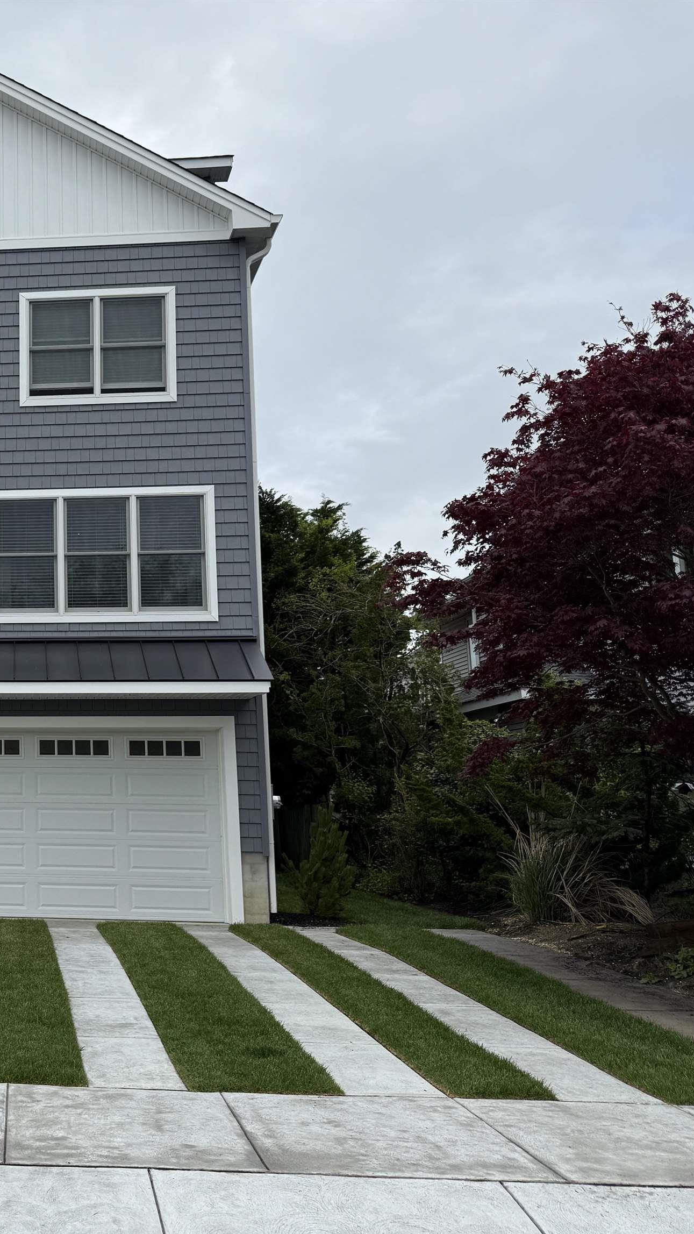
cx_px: -90
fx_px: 1145
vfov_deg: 56.6
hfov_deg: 29.9
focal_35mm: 35
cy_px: 618
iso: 80
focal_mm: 6.76
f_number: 1.78
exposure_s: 1/6173
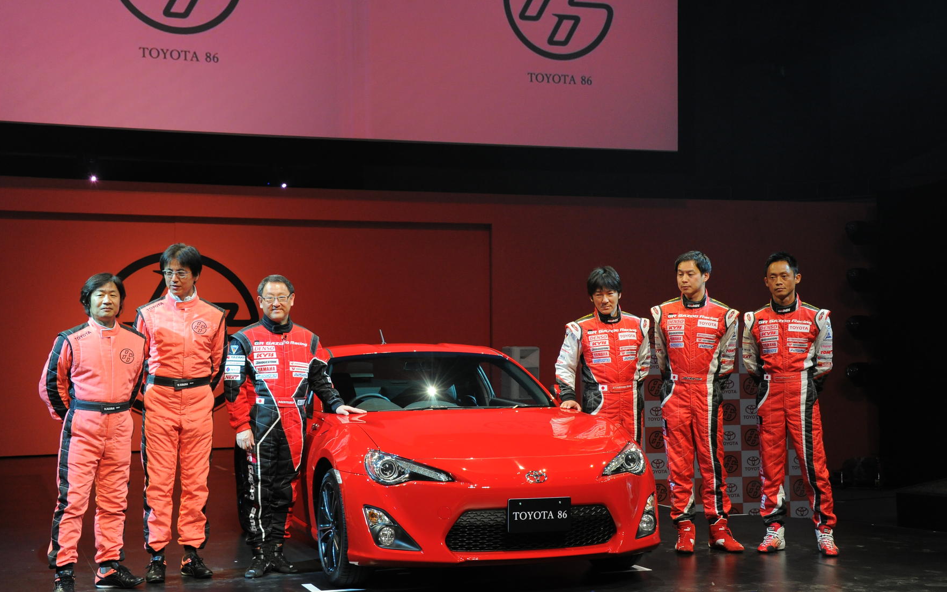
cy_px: 308
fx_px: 1394
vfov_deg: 24.0
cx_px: 470
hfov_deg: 37.5
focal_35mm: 54
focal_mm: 52
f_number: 8
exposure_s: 1/160
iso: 4000
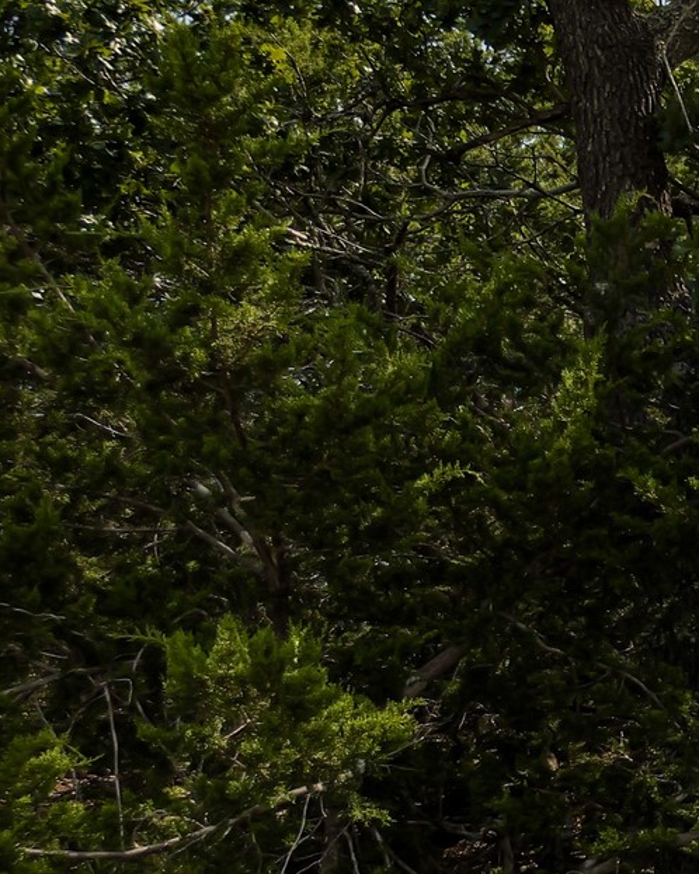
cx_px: 1225
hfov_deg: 16.8
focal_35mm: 77
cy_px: 694
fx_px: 1992
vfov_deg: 24.4
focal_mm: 12
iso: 100
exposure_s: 1/2500
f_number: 2.8
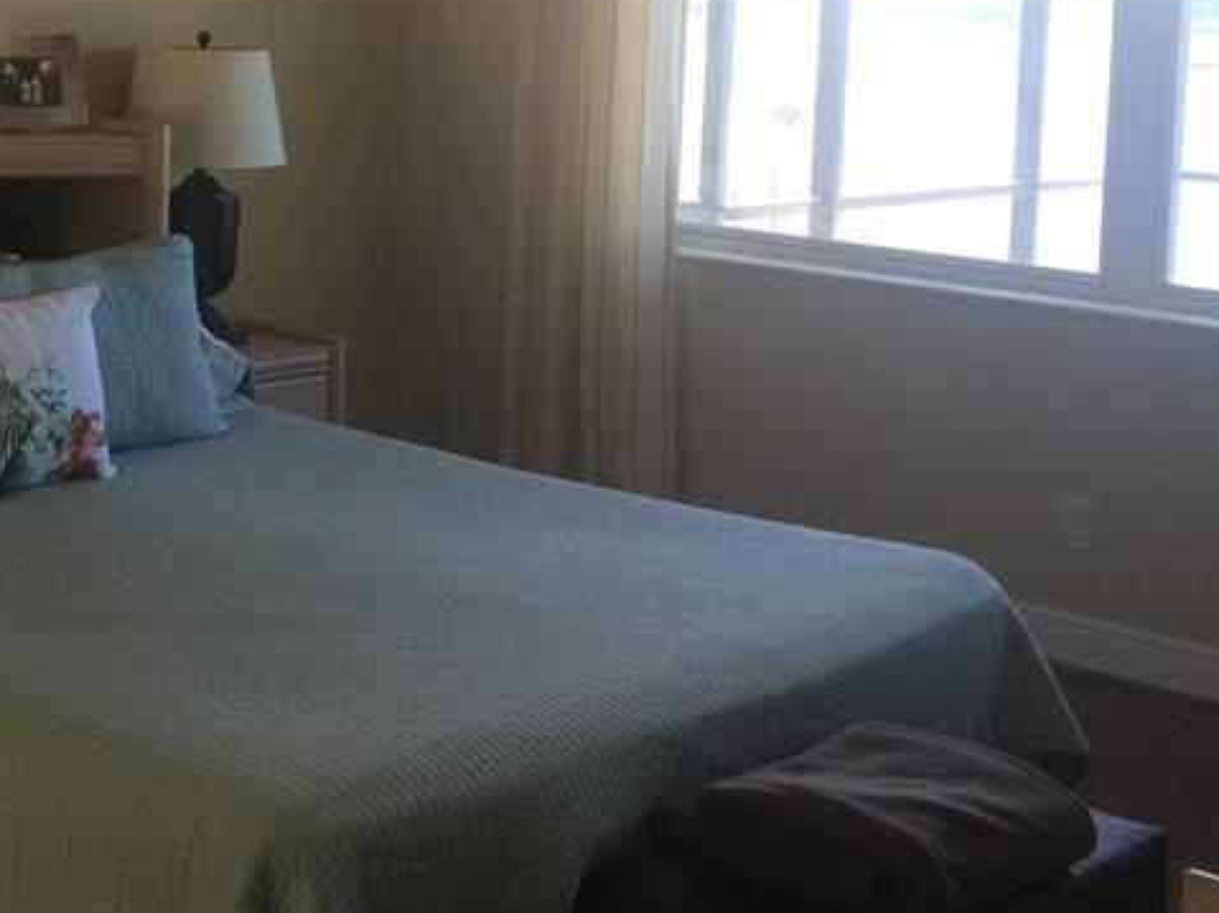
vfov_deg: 23.1
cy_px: 125
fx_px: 2183
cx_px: 153
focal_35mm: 62
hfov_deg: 30.0
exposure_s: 1/30
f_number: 2.2
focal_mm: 4.15
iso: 50
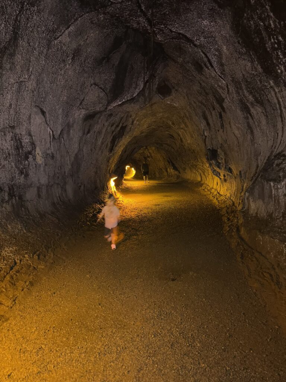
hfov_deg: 53.1
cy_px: 191
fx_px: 286
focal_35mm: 26
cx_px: 143
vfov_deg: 67.3
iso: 1250
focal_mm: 5.96
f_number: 1.6
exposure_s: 1/4
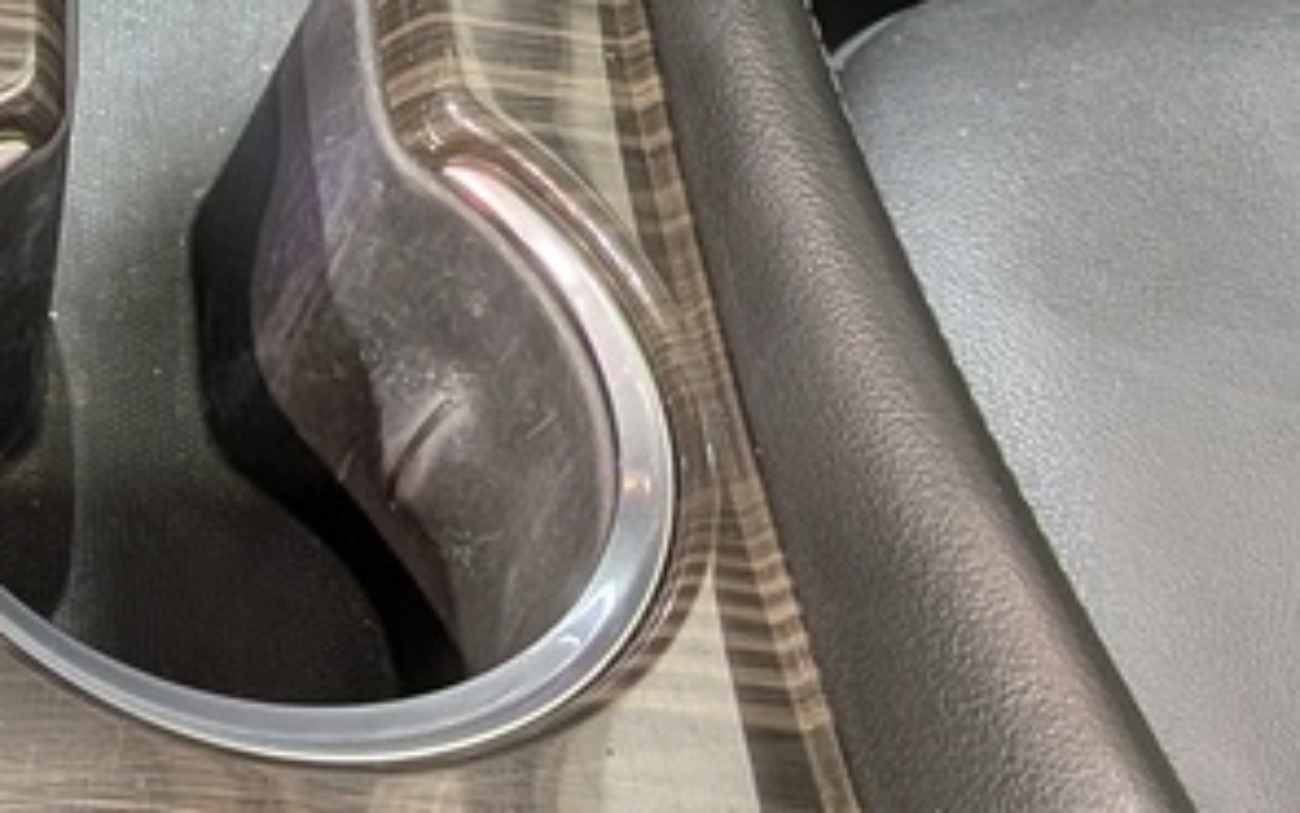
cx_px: -132
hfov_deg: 22.2
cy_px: -110
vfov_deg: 14.5
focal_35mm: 88
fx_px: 3118
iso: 30
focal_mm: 4.53
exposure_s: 1/60
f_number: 1.7
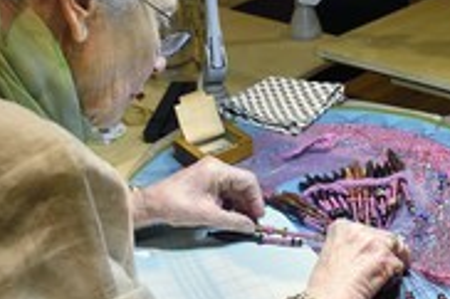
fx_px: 924
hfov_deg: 27.2
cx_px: 297
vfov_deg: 18.4
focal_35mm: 74
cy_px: 178
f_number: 7.1
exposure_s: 1/100
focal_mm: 32
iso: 1600
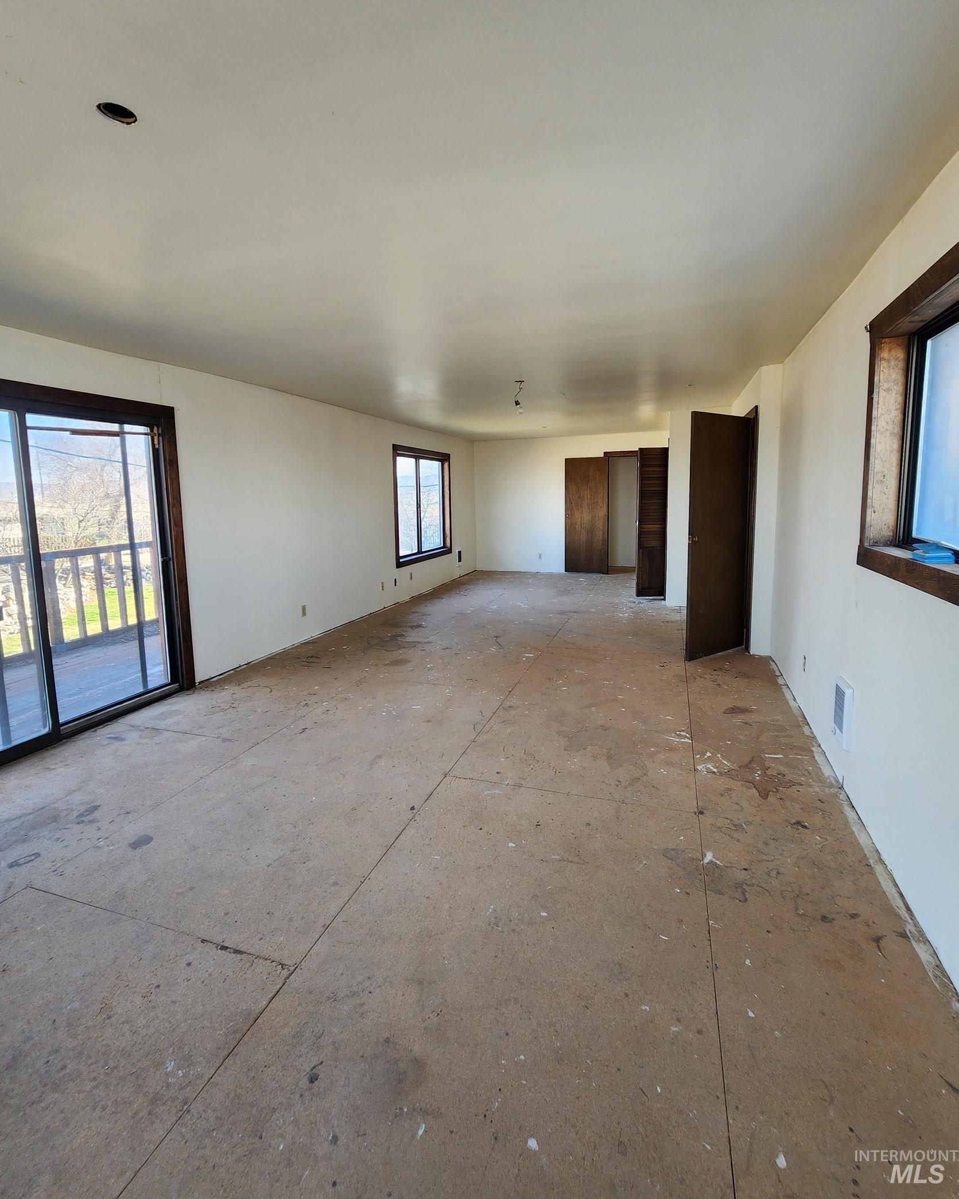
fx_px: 497
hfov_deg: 88.0
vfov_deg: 100.5
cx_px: 491
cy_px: 554
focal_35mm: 14
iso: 100
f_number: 2.2
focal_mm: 2.2
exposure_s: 1/60
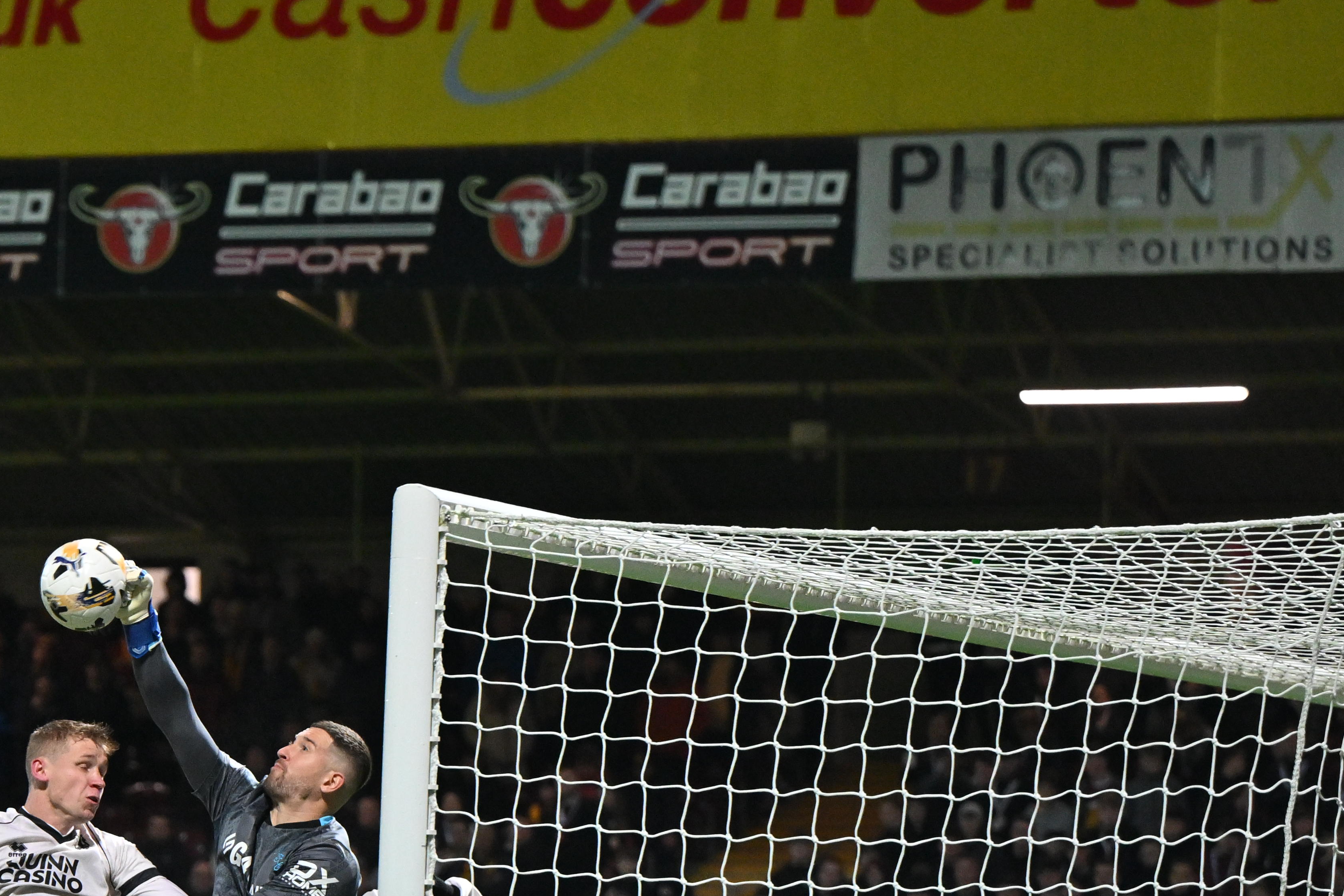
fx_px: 8213
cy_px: 1084
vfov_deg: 6.2
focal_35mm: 220
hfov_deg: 9.3
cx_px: 82
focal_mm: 89
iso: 1800
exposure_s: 1/1000
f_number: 2.8
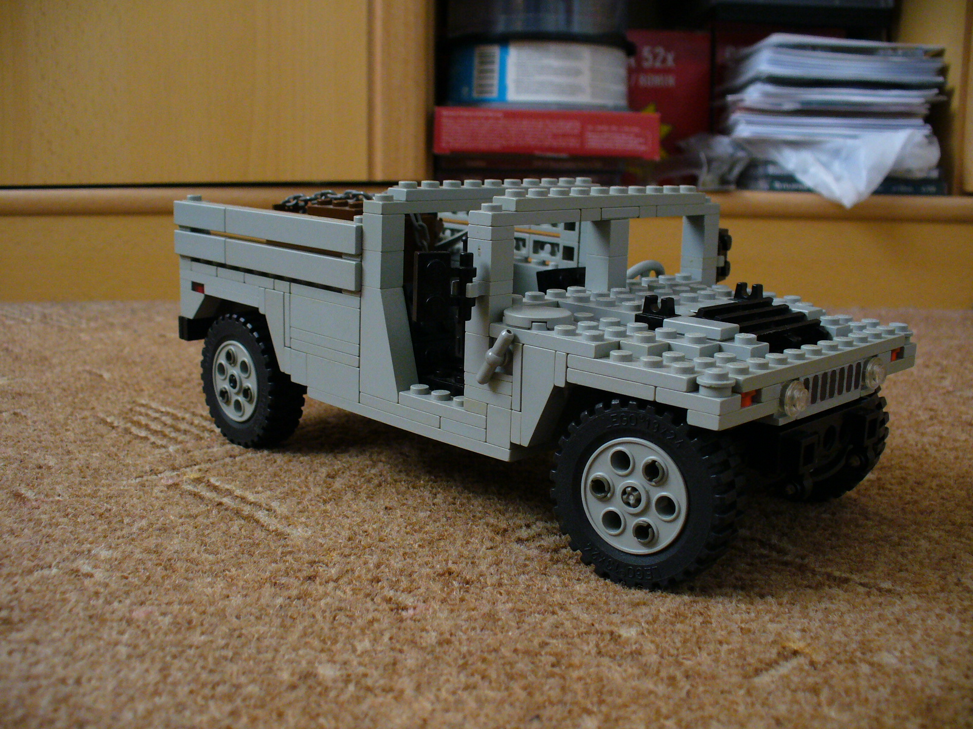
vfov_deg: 38.7
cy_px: 364
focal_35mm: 37
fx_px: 1040
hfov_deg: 50.1
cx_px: 486
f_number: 2.8
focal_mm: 6.1
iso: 200
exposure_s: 1/50
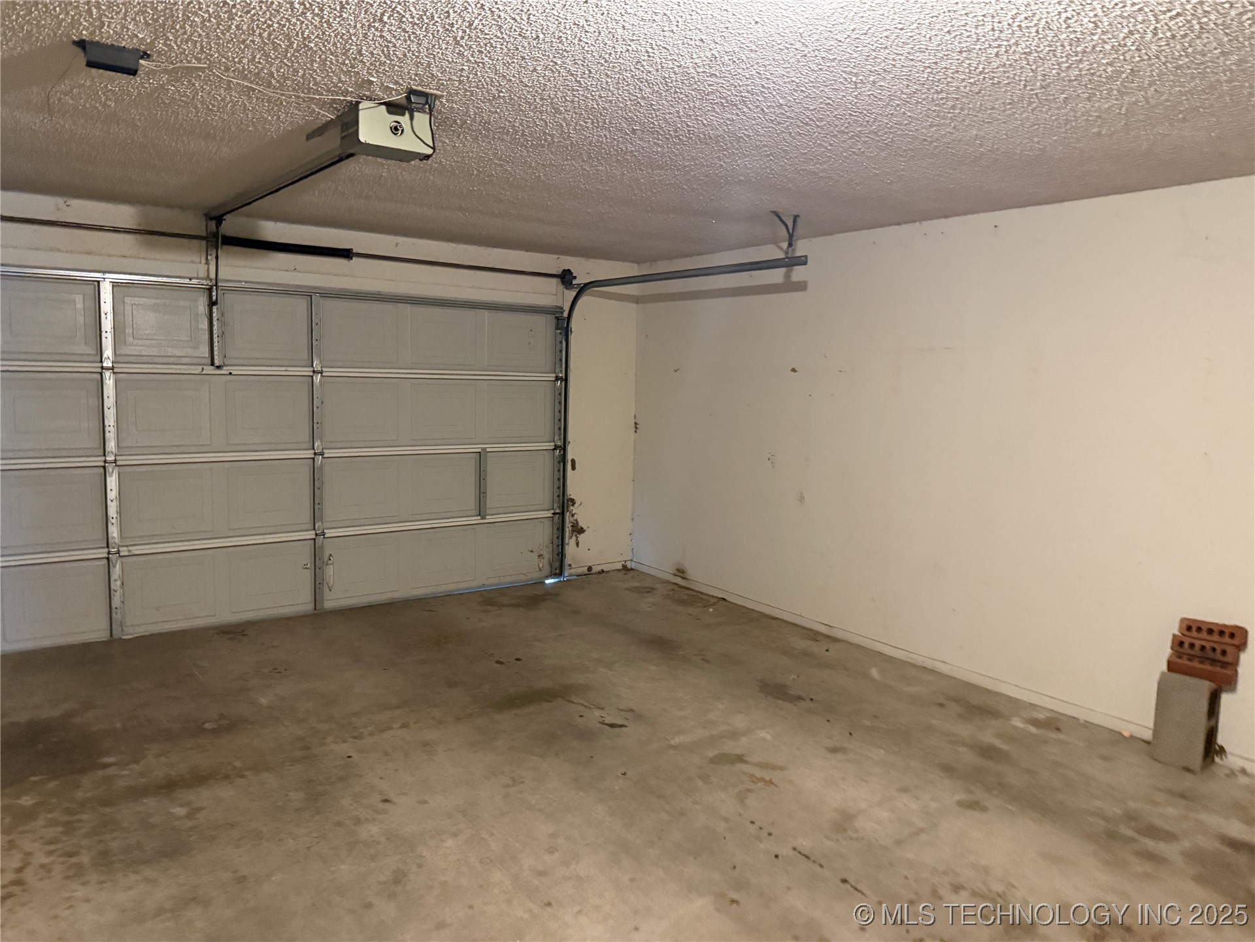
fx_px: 870
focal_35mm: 24
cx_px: 628
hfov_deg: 71.6
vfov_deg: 56.8
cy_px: 471
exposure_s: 1/40
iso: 1000
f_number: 1.78
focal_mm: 6.76
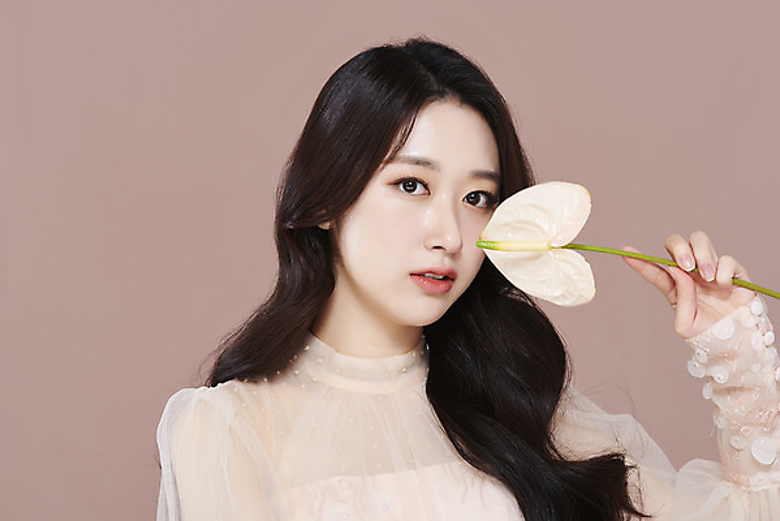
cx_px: 390
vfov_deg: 13.1
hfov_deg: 19.4
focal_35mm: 105
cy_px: 260
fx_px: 2276
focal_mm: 105
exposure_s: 1/125
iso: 64
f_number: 11
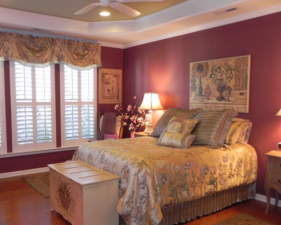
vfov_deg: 42.2
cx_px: 121
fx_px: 291
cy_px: 128
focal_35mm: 35
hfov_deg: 51.4
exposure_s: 1/30
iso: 170
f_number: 2.8
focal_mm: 5.2
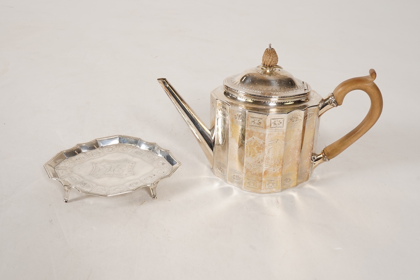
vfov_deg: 29.9
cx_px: 210
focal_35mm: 45
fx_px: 525
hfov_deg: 43.6
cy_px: 140
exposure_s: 1/125
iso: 400
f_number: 22
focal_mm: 30
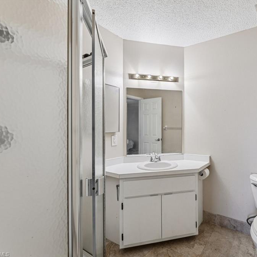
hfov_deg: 77.4
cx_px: 177
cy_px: 128
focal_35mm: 18
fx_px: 151
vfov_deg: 80.7
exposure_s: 1/13
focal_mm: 14
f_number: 8
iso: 400
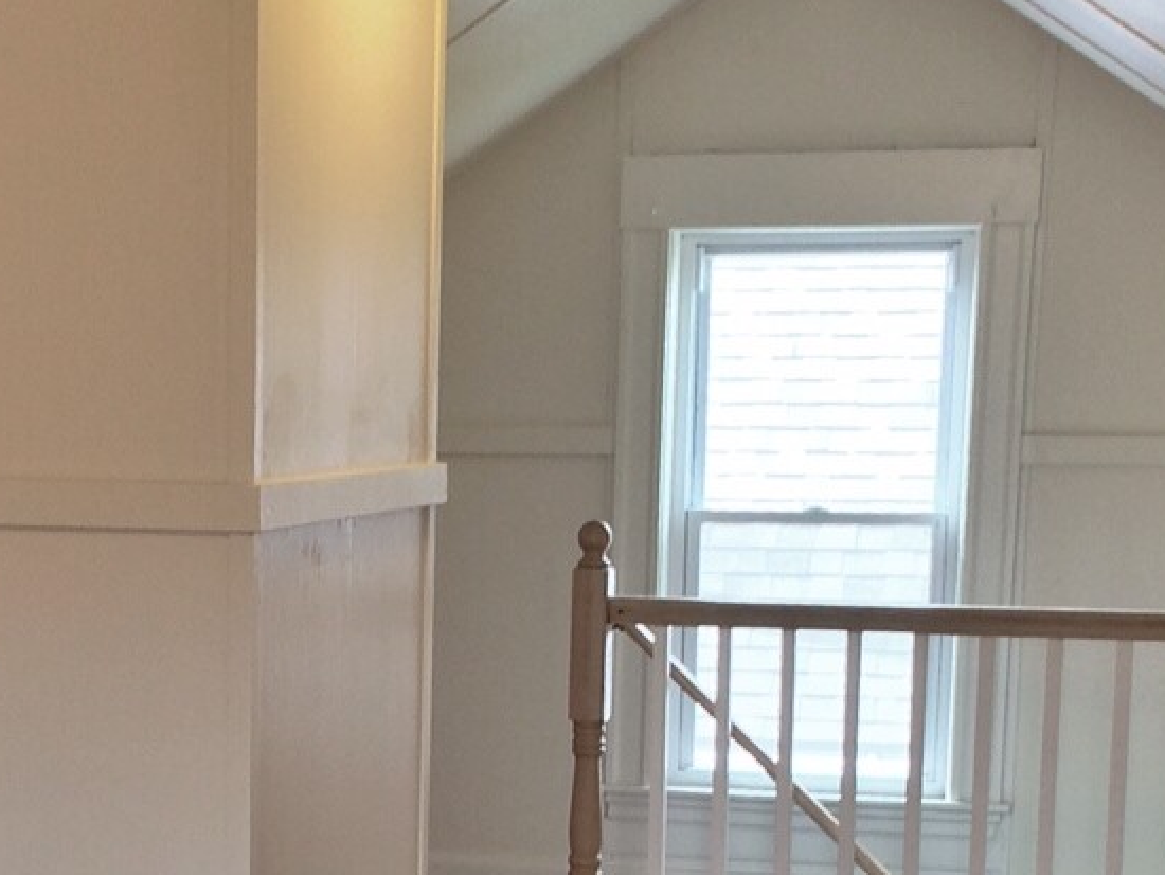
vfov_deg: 16.2
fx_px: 2997
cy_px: 951
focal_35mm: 89
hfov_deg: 21.7
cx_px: 210
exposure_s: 1/30
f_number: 2.2
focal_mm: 4.12
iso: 64
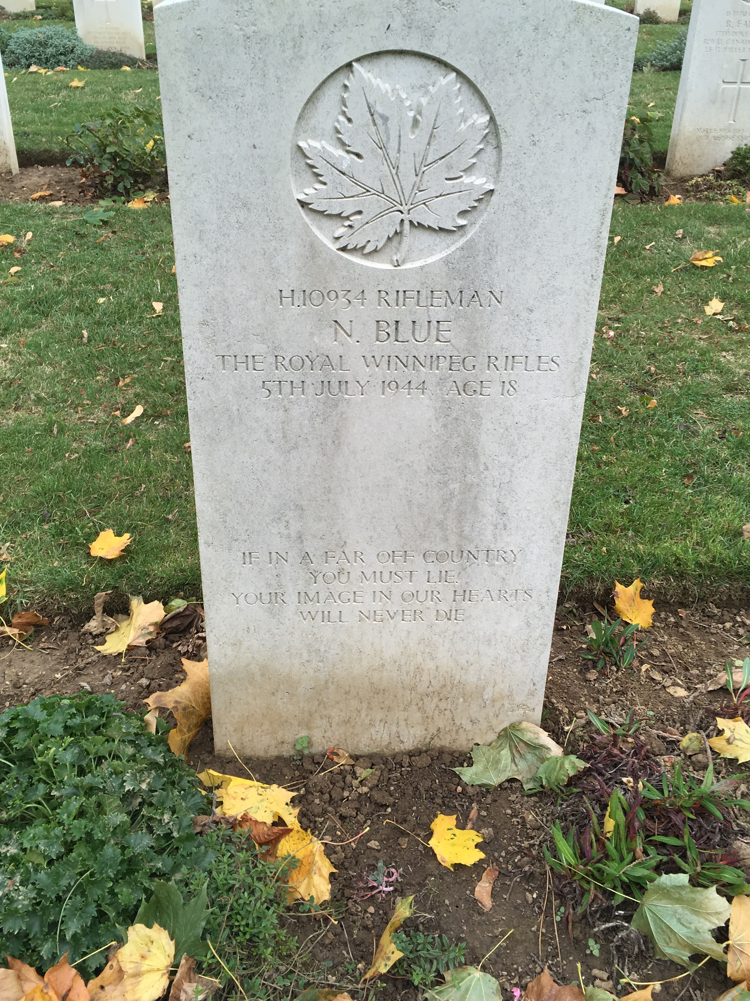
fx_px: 953
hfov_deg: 42.9
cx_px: 387
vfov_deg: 55.2
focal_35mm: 33
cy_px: 447
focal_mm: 4.15
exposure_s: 1/363
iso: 25
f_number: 2.2
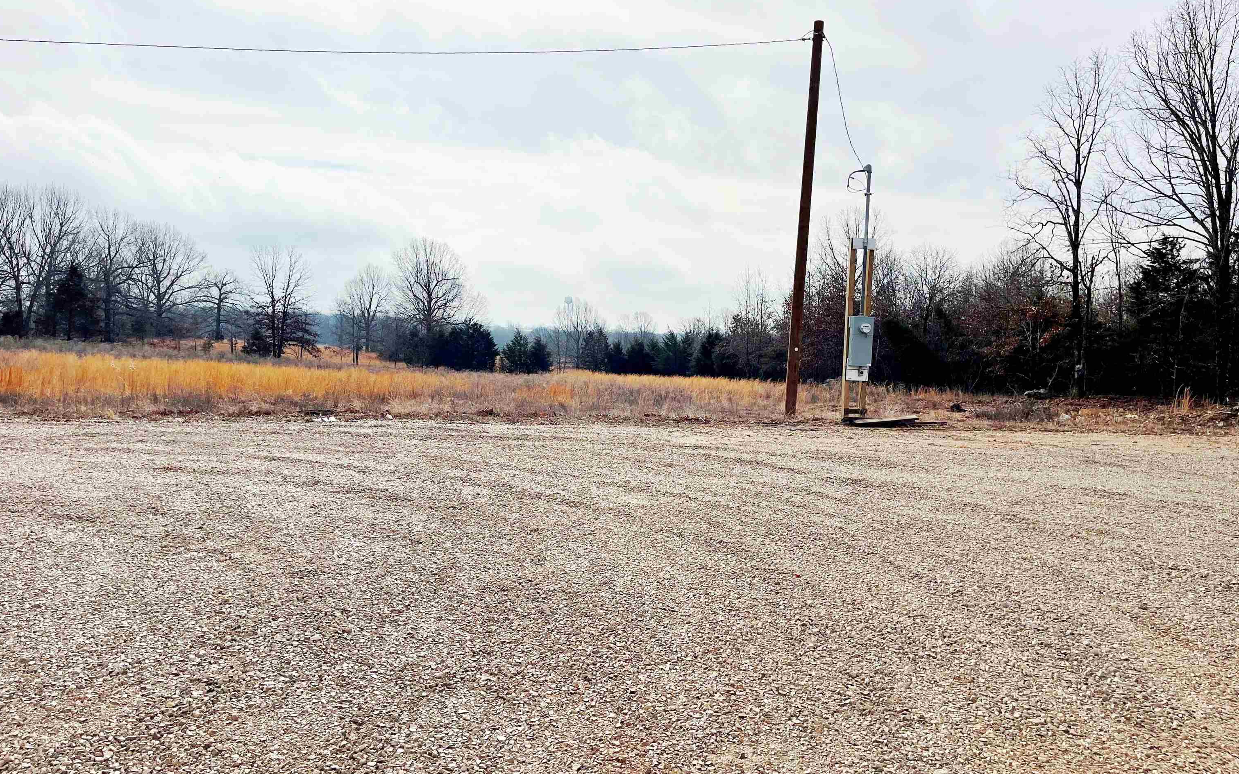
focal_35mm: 28
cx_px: 619
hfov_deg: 66.5
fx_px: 945
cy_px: 363
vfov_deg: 44.5
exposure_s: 1/10000
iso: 32
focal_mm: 5.1
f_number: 1.6
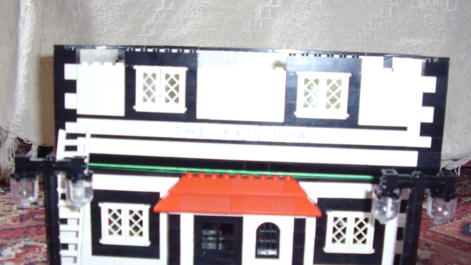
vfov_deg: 35.6
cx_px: 236
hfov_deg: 59.5
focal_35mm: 33
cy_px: 146
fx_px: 412
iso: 141
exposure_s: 1/30
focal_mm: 5.8
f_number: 2.9
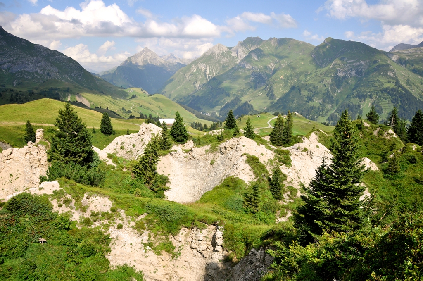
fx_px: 317
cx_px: 212
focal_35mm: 27
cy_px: 140
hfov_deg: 67.4
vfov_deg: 47.8
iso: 160
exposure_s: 1/250
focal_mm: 18
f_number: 11
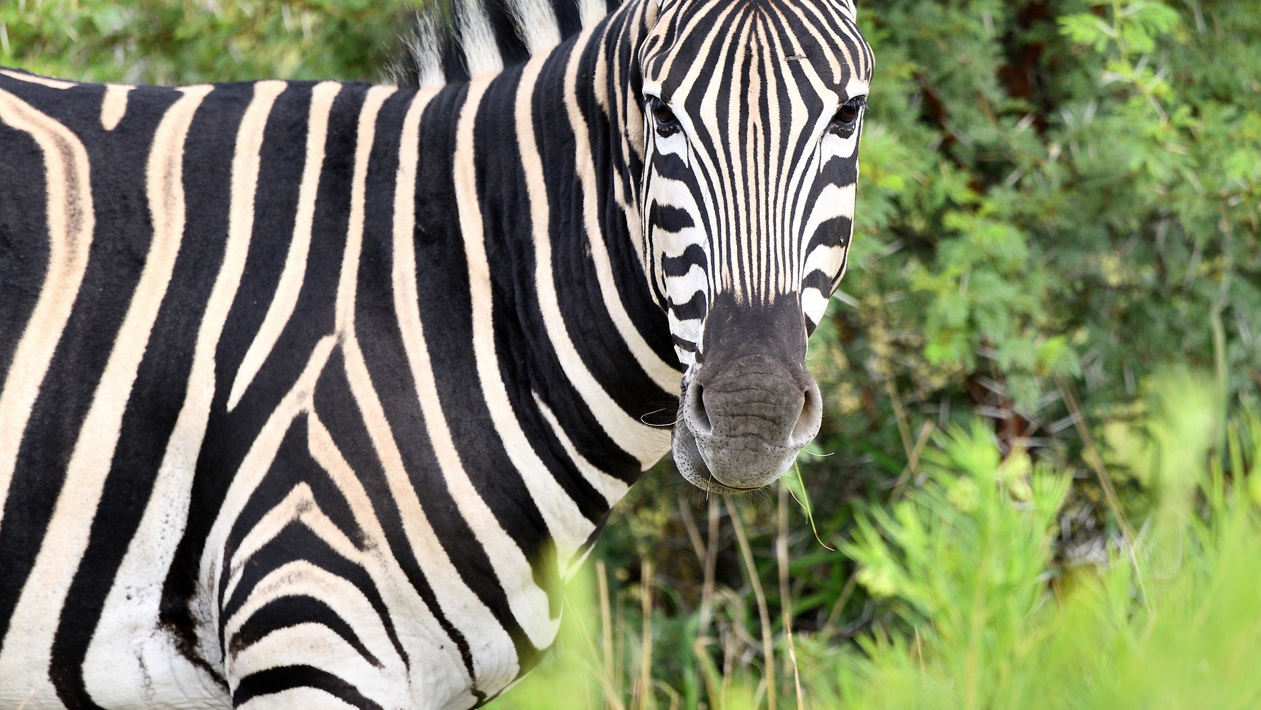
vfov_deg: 1.5
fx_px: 26984
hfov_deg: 2.7
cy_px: 288
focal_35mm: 807
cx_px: 701
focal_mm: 600
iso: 450
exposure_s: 1/640
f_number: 6.3
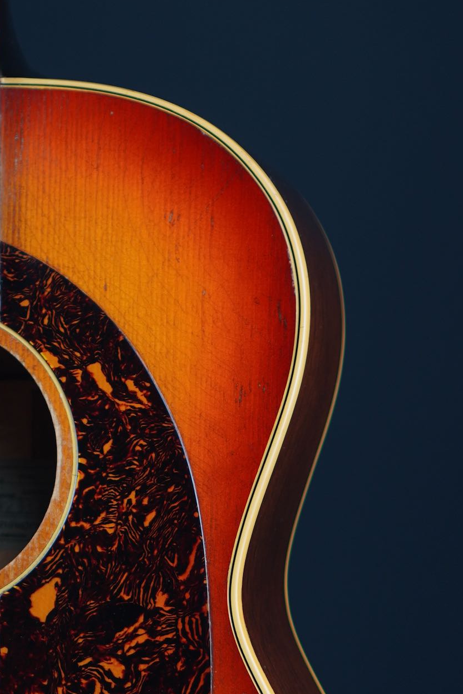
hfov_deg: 10.8
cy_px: 569
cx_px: -9
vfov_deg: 16.1
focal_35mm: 126
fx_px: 2434
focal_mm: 35
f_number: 2.2
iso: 100
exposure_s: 1/100
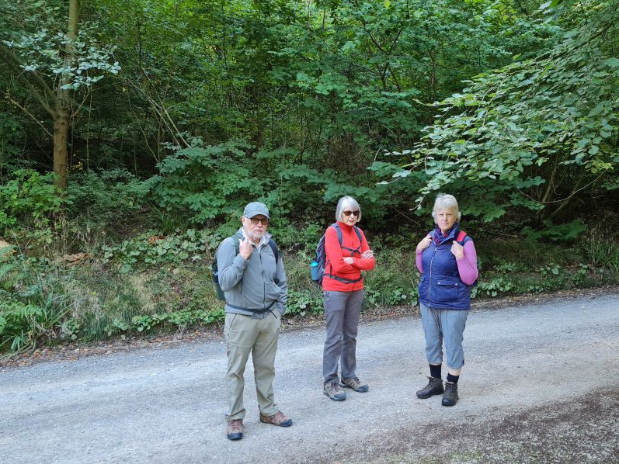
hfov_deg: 58.2
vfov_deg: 45.4
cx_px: 339
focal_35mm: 31
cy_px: 256
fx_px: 554
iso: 200
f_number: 1.8
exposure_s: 1/100
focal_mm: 5.4
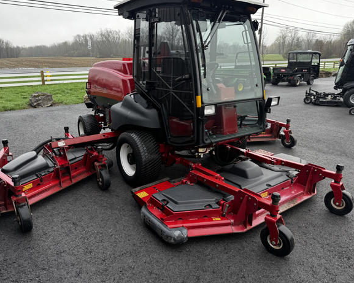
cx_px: 166
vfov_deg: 54.9
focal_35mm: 26
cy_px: 137
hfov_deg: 66.0
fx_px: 272
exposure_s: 1/362
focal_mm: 6.76
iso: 80
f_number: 1.78
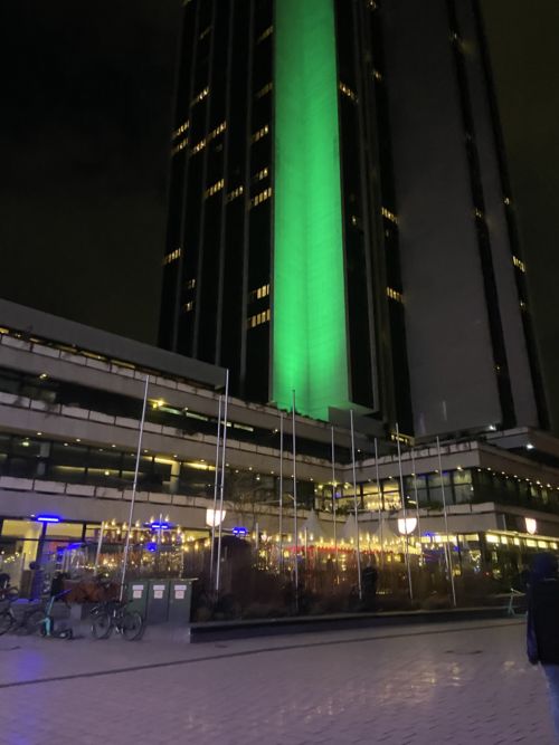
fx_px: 560
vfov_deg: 67.3
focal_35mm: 26
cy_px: 372
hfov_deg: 53.0
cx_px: 280
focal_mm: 4.25
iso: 800
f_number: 1.8
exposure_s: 1/25
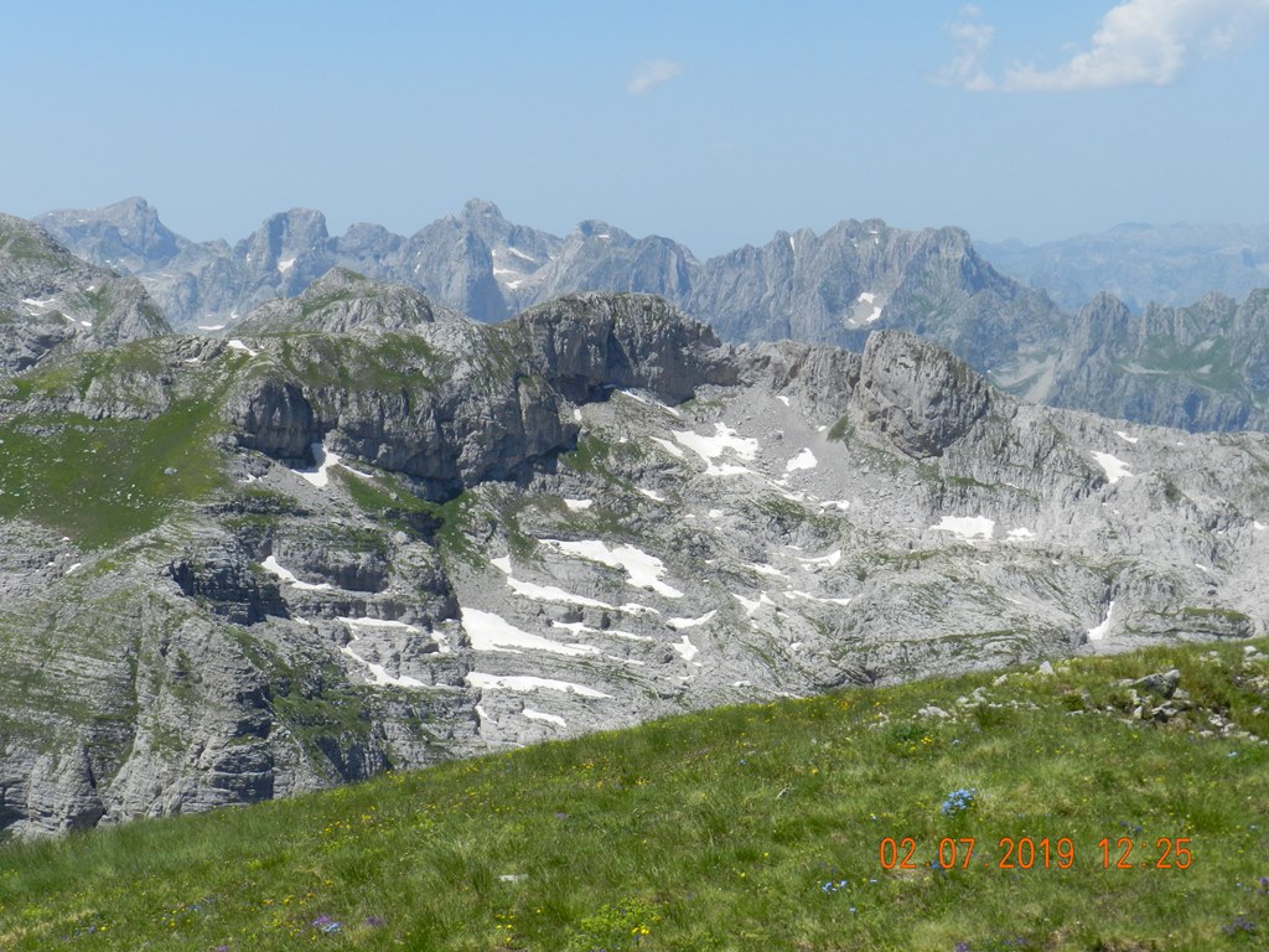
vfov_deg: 19.4
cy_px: 476
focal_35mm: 76
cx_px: 634
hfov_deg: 25.7
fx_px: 2786
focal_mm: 13.5
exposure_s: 1/1000
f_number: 5
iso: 160
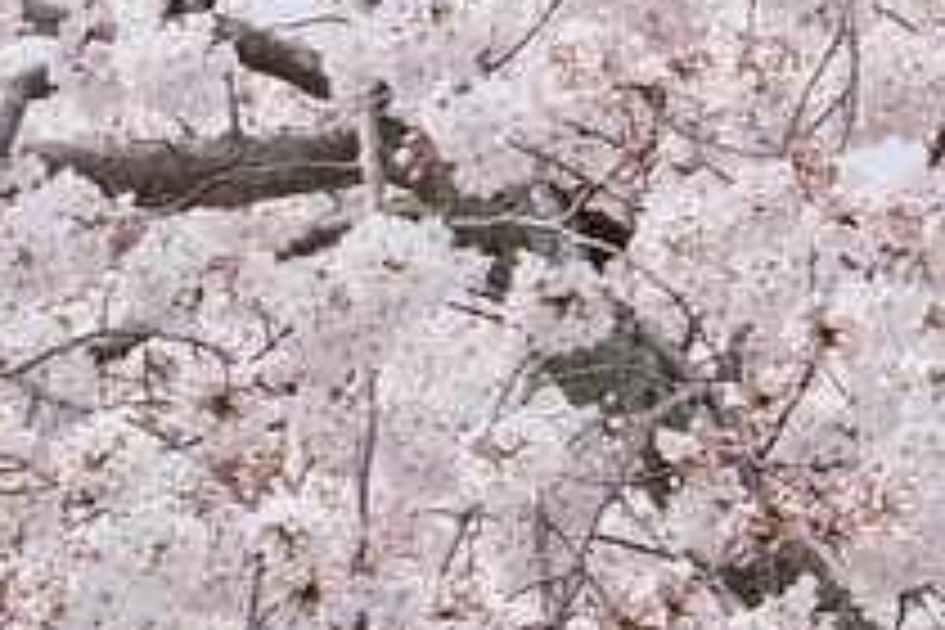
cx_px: 2254
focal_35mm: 1439
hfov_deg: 1.4
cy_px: 2133
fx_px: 37771
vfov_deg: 1.0
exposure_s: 1/640
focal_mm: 140
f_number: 8
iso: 800
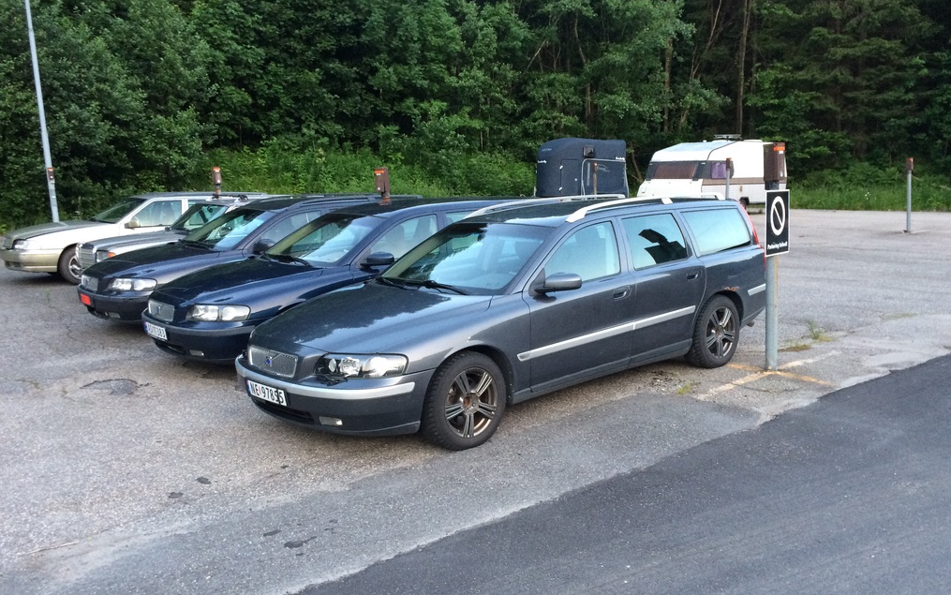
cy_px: 336
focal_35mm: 31
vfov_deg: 40.5
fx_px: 804
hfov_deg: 61.2
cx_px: 477
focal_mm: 4.15
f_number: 2.2
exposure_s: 1/33
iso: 200
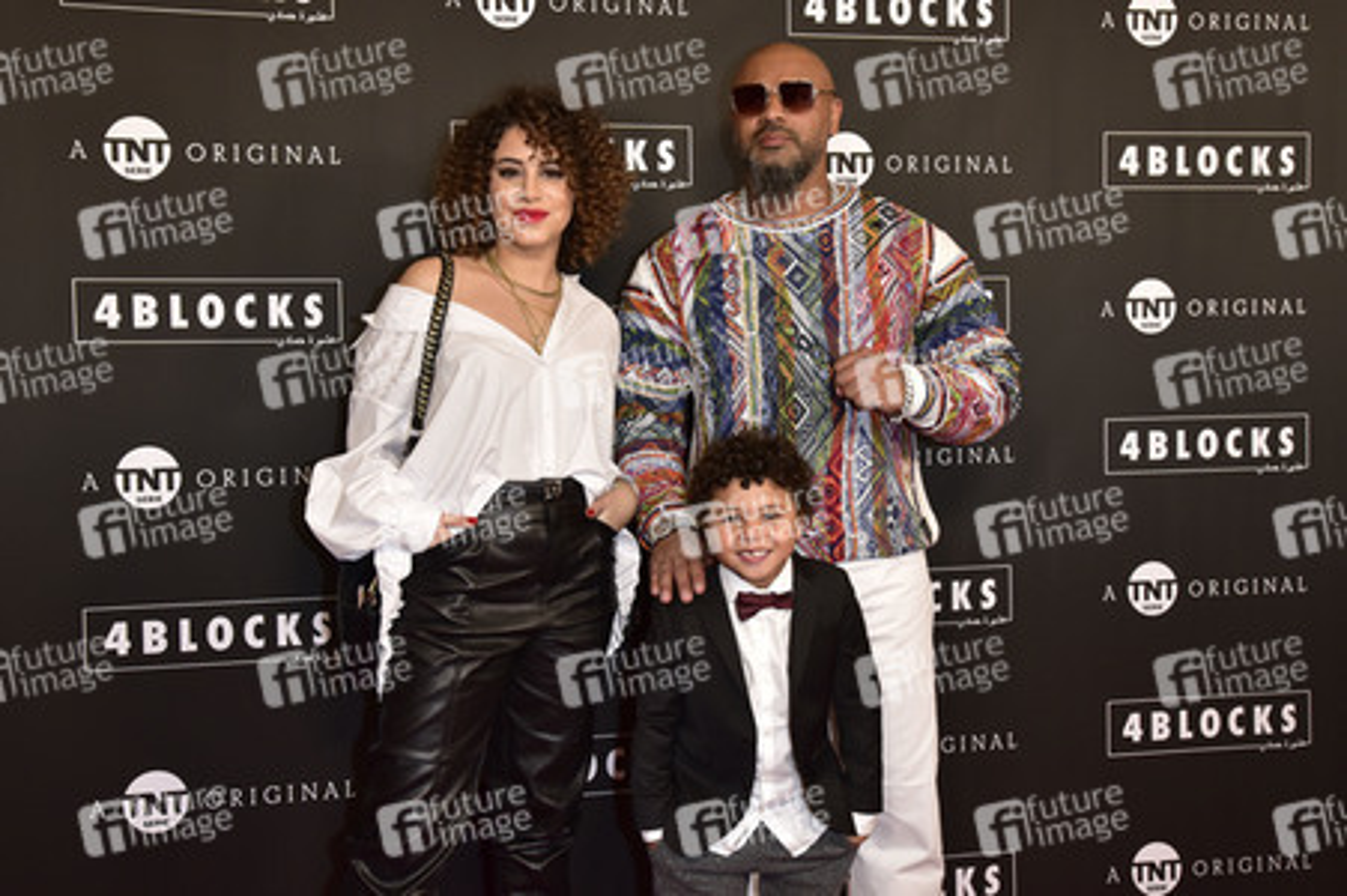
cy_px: 448
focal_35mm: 38
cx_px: 674
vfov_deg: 35.0
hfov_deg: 50.7
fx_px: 1421
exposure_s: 1/250
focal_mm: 38
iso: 2000
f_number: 8
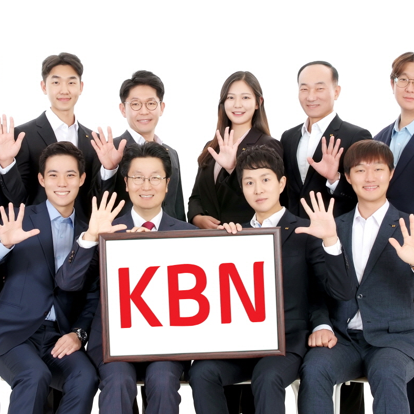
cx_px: 192
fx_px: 893
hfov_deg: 26.1
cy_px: 204
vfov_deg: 26.1
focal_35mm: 66
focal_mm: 34
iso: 100
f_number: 8
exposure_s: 1/125
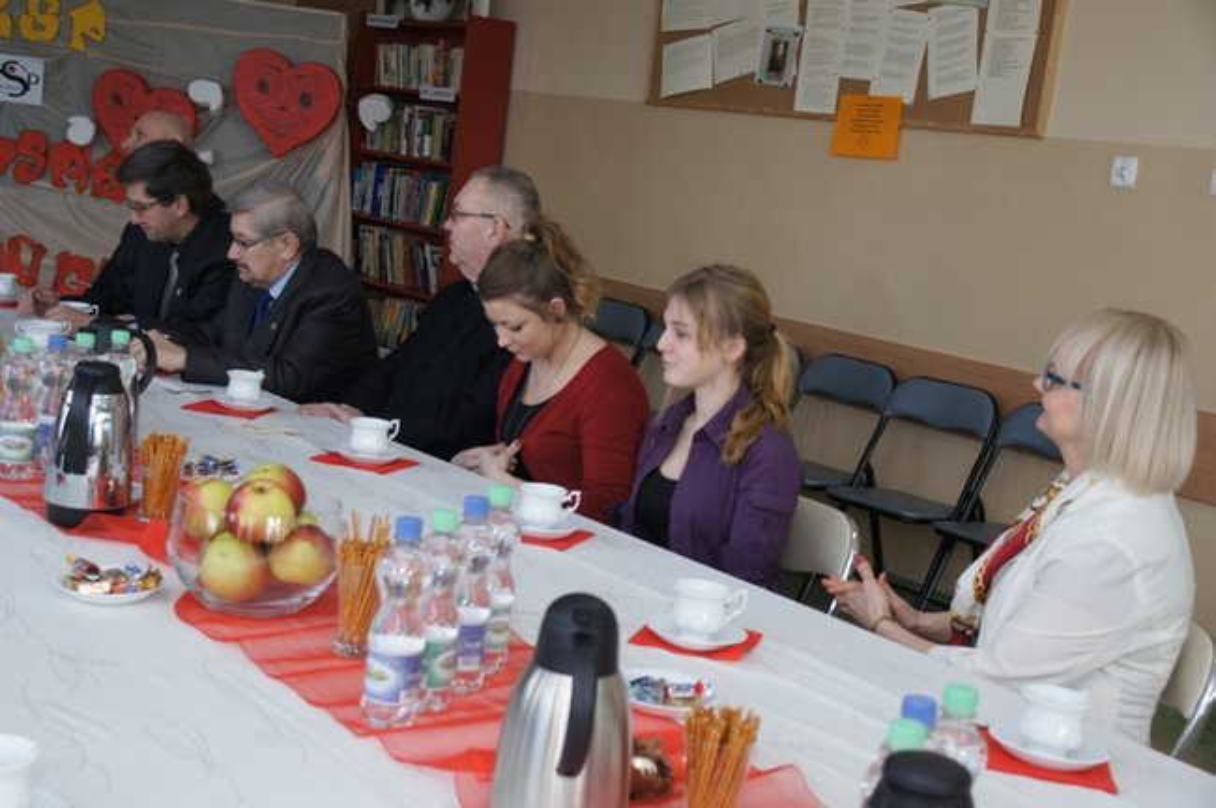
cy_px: 404
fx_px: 1518
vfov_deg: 29.8
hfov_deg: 43.6
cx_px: 608
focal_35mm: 45
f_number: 5.6
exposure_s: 1/80
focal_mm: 30
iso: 400
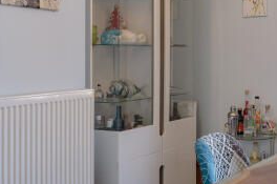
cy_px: 49
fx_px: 507
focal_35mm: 66
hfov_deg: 29.3
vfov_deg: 20.4
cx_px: 250
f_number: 8
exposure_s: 1/25
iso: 400
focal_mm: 17
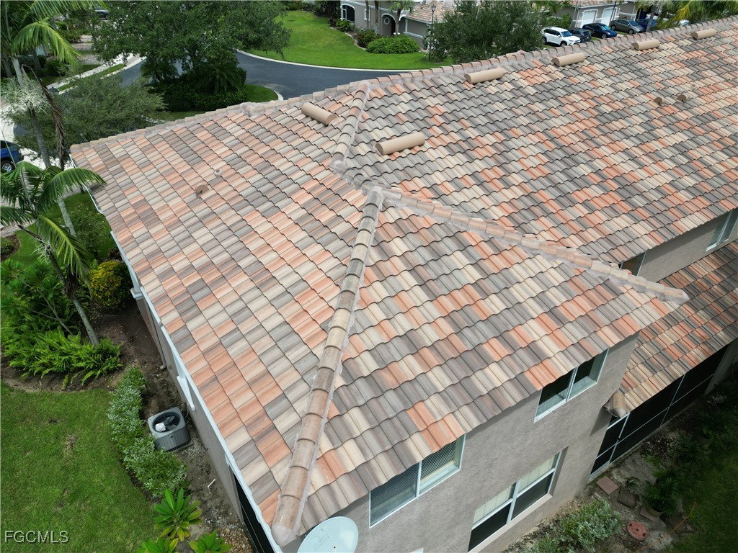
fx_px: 512
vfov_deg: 56.8
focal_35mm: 24
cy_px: 276
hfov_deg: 71.6
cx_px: 369
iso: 100
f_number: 1.7
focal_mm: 6.72
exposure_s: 1/1500
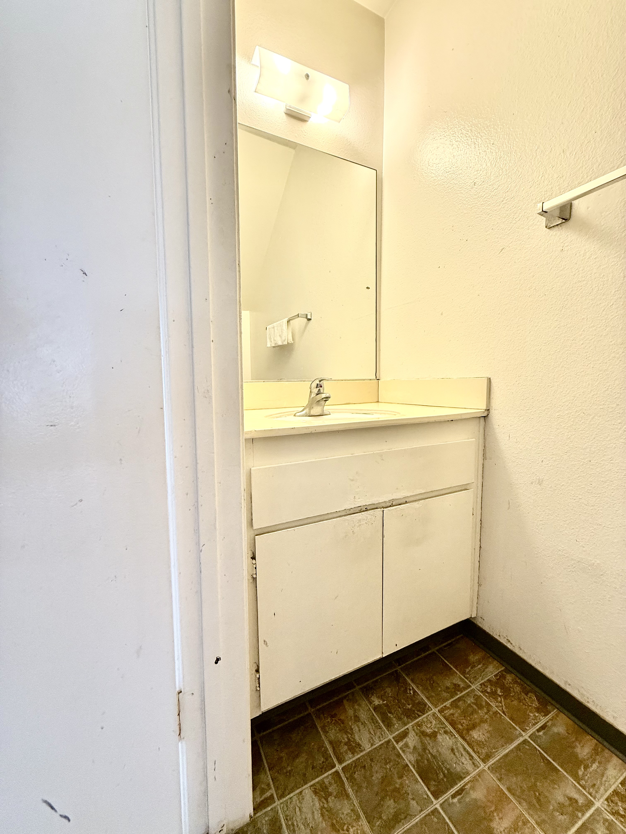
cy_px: 417
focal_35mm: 14
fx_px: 338
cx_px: 313
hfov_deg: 85.7
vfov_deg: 102.1
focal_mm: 2.22
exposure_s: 1/120
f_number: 2.2
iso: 200
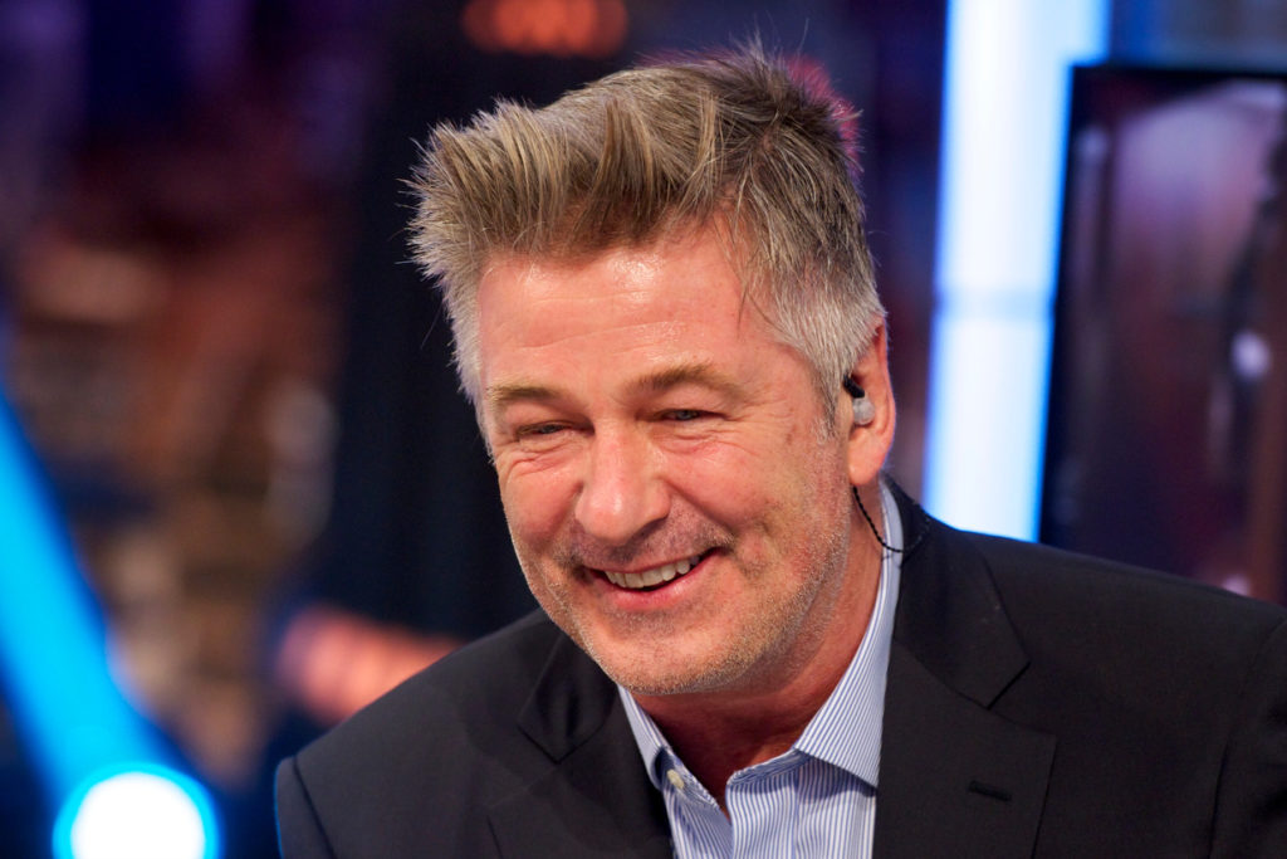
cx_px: 644
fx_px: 7151
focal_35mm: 200
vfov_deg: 6.9
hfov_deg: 10.3
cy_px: 430
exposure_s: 1/250
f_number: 3.5
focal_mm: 200
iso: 1600
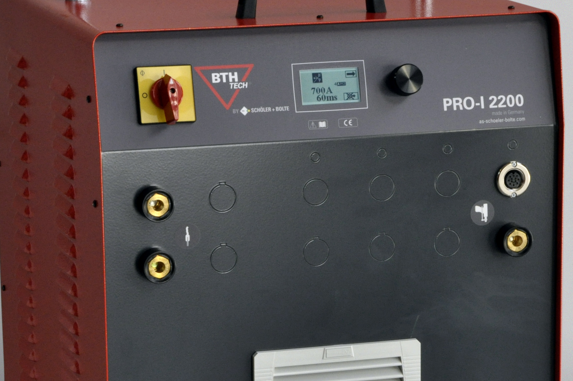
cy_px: 319
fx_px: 2655
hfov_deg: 12.3
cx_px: 322
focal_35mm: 167
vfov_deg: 8.2
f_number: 16
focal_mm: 52
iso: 800
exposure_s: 1/50
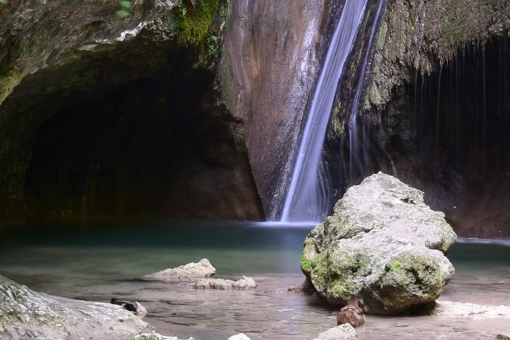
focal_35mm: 42
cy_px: 170
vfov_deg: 31.9
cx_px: 255
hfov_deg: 46.4
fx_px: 595
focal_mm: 28
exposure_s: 2.5
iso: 100
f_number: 11
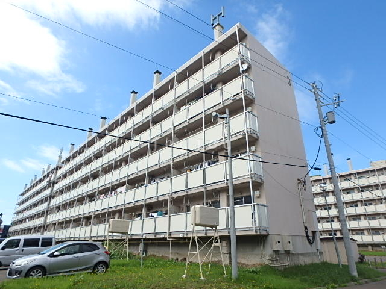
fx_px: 234
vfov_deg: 63.4
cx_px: 193
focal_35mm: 21
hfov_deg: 79.0
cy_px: 144
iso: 125
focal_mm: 3.7
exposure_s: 1/800
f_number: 3.5
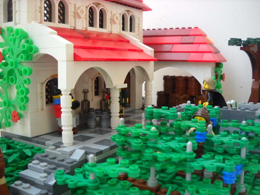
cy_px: 98
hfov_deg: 45.8
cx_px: 130
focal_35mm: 41
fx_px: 308
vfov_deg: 35.1
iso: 64
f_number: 3.1
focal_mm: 6.72
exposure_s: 1/105
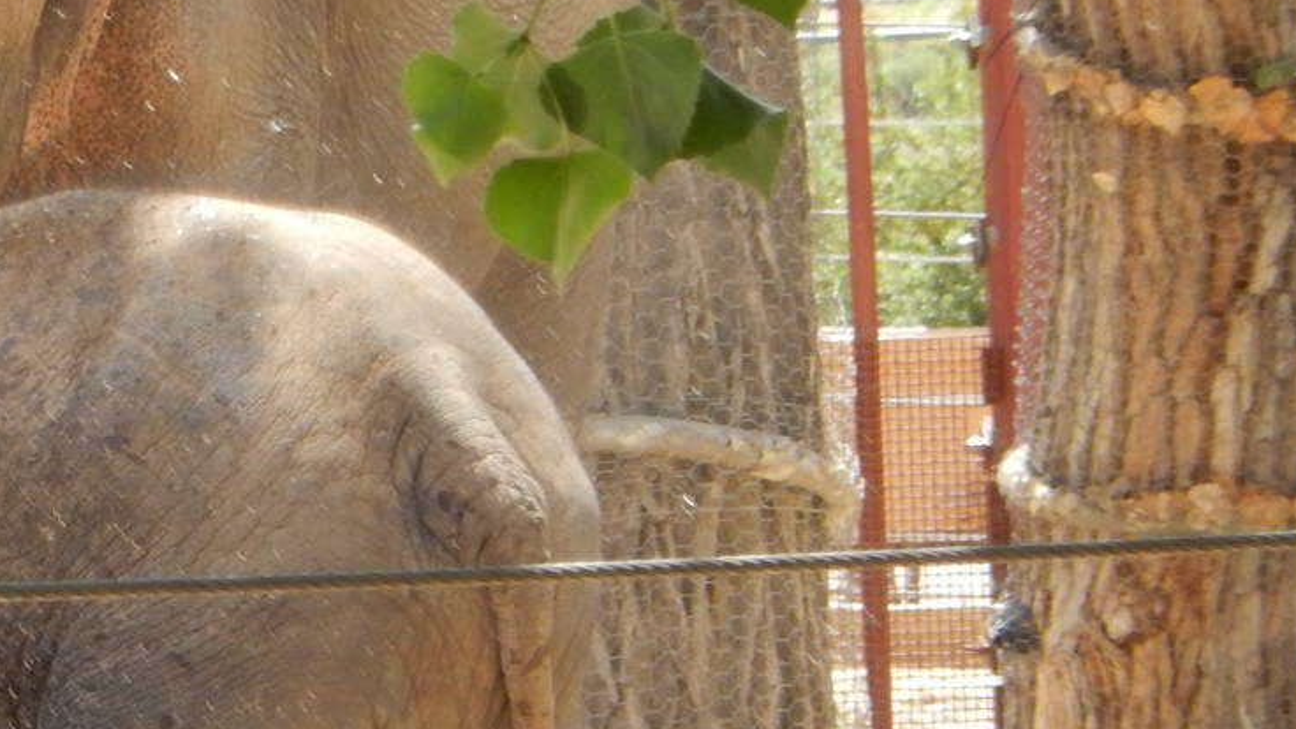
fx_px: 34193
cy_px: 409
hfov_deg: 2.2
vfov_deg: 1.2
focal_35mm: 995
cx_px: -35
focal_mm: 75.4
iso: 320
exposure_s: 1/250
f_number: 6.2
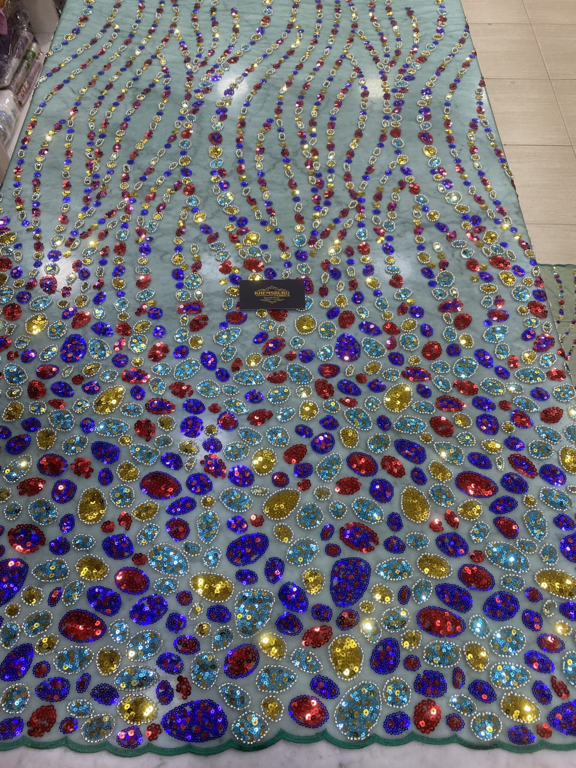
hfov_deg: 53.1
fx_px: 577
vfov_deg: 67.3
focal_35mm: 26
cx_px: 288
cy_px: 384
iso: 125
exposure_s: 1/100
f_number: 1.8
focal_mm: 4.25
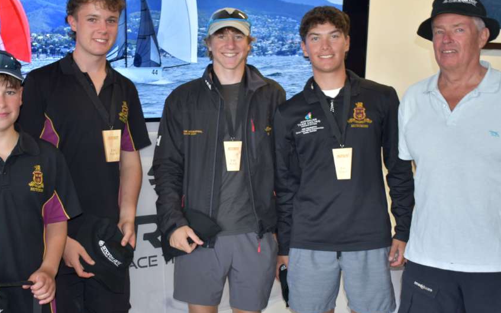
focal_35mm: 52
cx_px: 205
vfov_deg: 24.9
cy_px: 157
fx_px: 710
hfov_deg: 38.7
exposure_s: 1/30
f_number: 4
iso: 250
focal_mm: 24
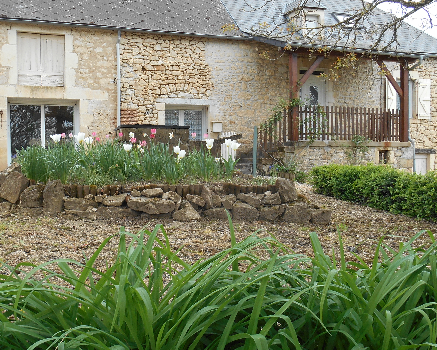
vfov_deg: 38.2
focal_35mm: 39
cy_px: 173
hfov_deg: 46.7
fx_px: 504
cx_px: 186
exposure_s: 1/125
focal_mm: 4.7
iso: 80
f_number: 3.4
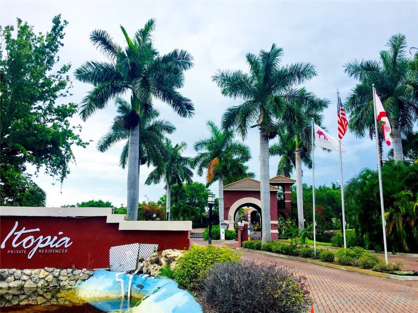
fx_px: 350
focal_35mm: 29
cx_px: 209
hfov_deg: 61.7
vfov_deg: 48.2
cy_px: 156
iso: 32
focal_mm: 4.15
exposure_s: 1/1199
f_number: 2.2
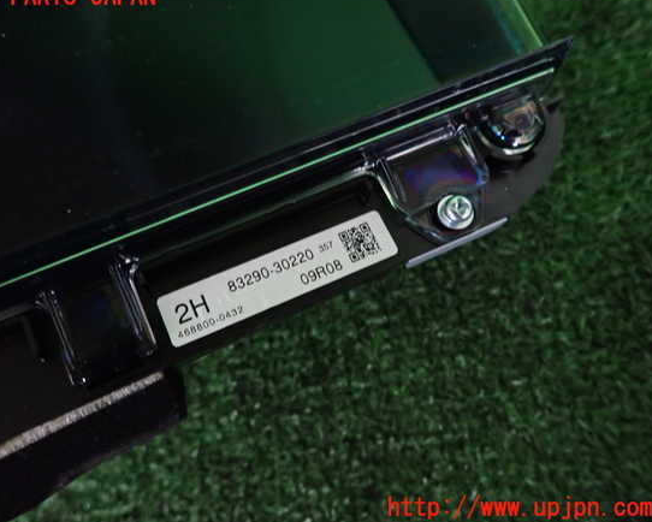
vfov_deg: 53.2
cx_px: 298
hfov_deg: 63.9
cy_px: 253
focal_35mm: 27
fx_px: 521
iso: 500
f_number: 2
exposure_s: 1/30
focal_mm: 4.5
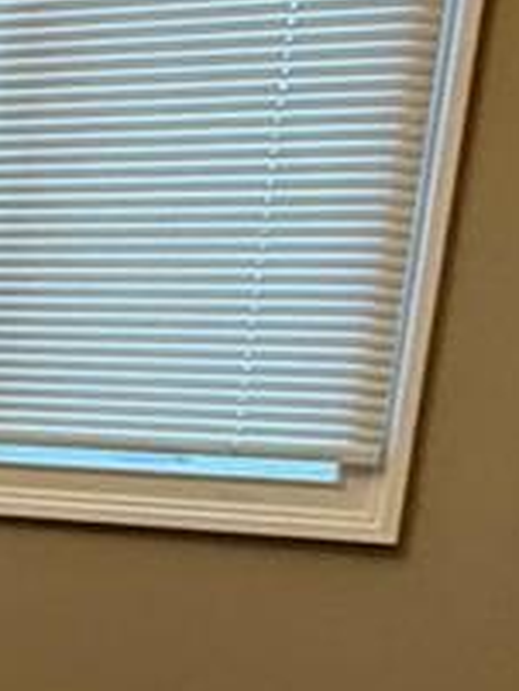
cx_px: -1000
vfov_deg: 17.7
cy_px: 756
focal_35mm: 107
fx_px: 2137
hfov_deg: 10.3
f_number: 2.2
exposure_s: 1/60
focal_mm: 2.22
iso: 160
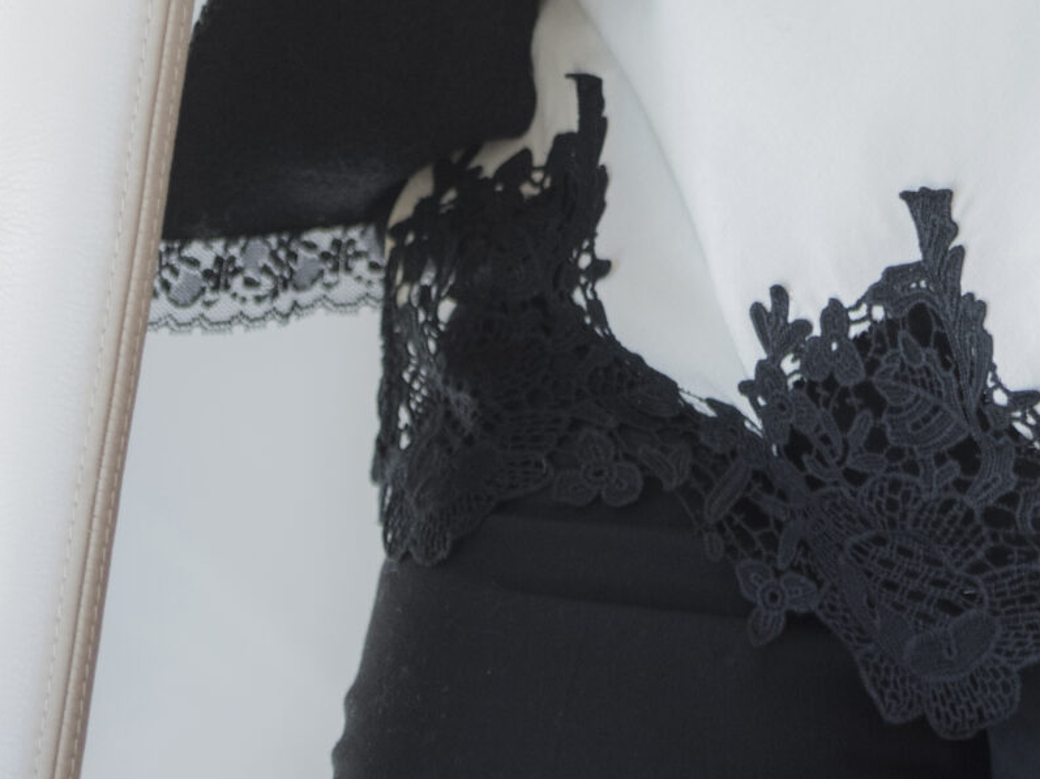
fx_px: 11952
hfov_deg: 5.0
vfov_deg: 3.7
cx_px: 805
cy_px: -970
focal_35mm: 398
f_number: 2.8
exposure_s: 1/80
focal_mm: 110
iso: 1000
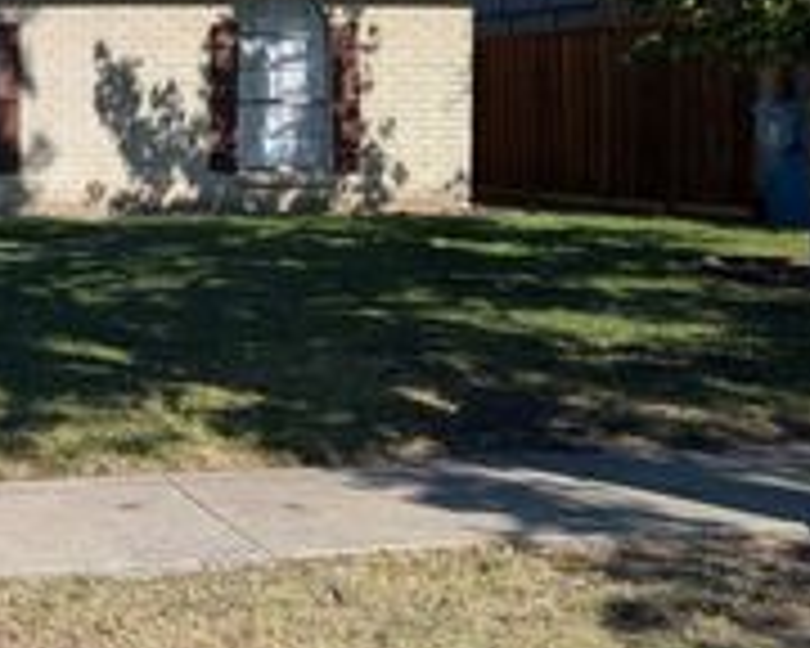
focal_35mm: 65
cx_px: -189
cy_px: 198
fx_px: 1558
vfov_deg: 23.3
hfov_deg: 25.7
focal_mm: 6.9
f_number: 1.68
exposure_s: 1/940
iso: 21
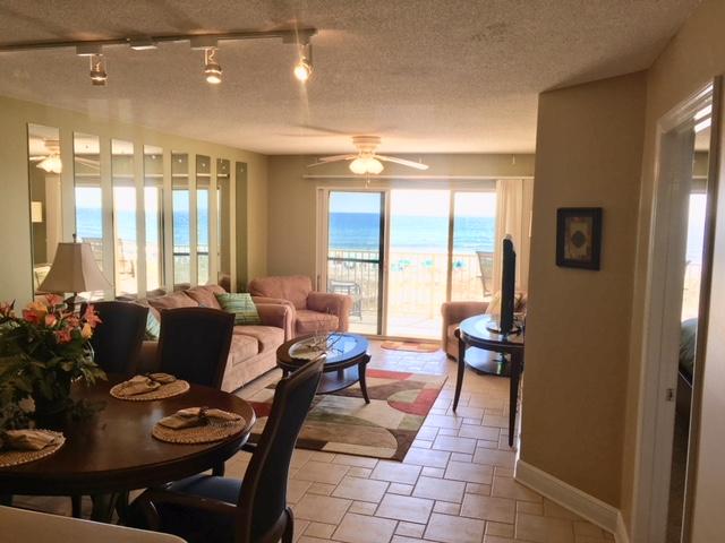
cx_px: 362
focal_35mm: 29
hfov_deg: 61.7
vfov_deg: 48.2
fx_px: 607
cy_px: 272
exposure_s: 1/120
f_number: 2.2
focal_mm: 4.15
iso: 25
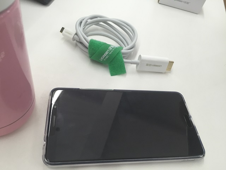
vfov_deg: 48.2
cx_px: 113
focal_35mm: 29
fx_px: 189
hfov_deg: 61.7
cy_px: 85
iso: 100
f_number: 2.2
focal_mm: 4.15
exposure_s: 1/33
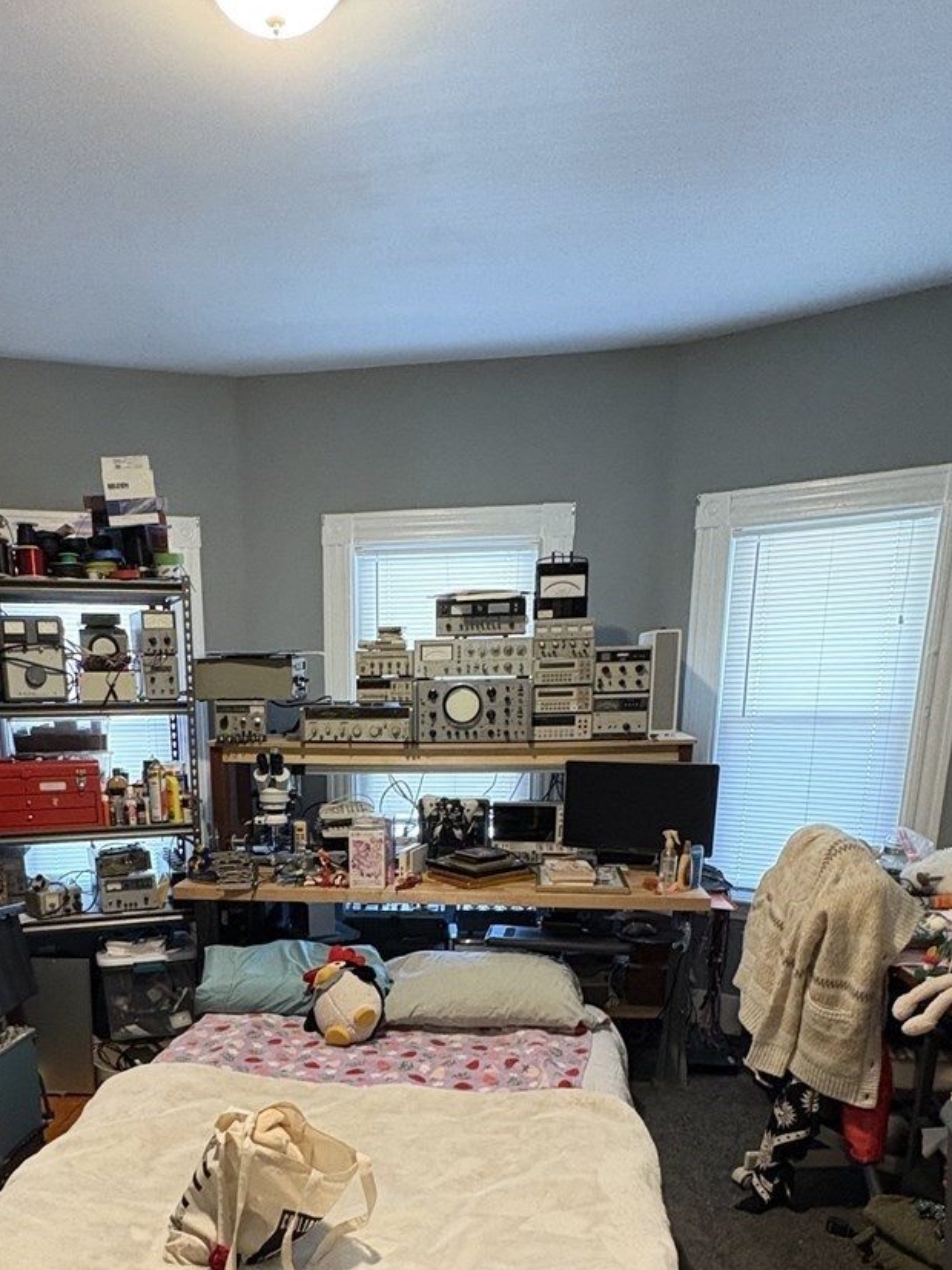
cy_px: 941
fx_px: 954
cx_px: 336
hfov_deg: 52.3
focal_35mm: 26
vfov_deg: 63.6
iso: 500
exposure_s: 1/60
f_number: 2.2
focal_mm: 2.22
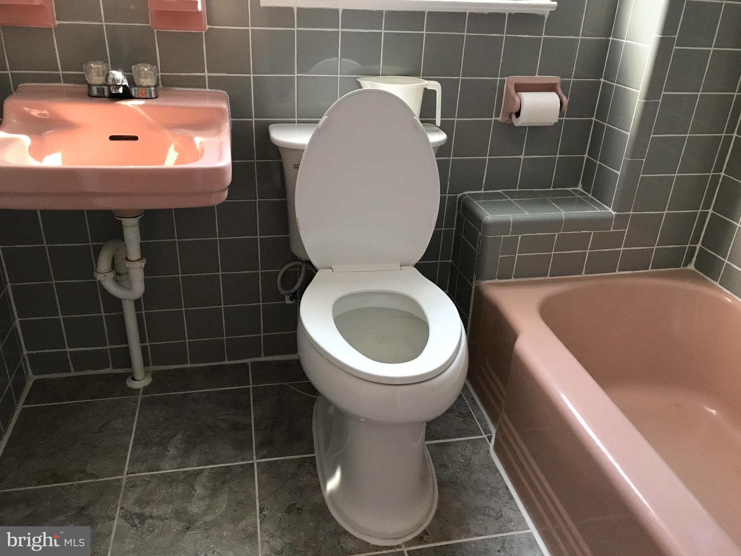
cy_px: 278
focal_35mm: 28
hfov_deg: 63.4
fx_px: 599
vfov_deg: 49.7
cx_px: 370
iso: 80
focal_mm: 3.99
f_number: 1.8
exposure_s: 1/15
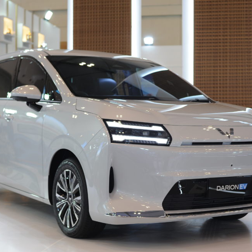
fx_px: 535
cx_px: 126
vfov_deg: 26.5
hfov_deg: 26.5
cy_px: 125
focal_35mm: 65
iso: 640
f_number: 3.5
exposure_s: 1/160
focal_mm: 50
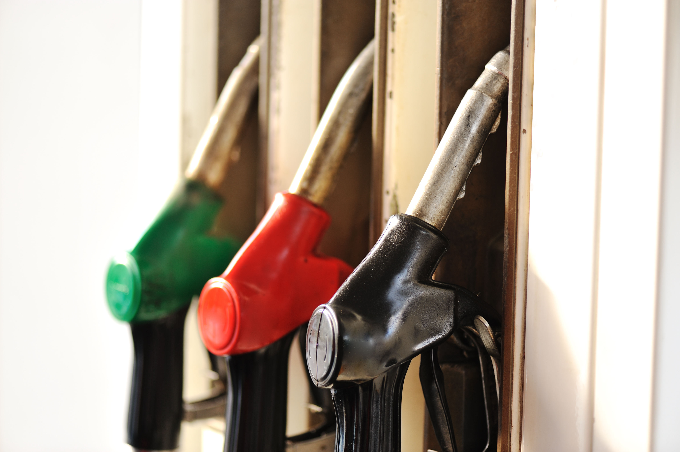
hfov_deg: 19.5
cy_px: 226
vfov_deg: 13.0
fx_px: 1982
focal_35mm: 105
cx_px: 340
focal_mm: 105
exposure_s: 1/100
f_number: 3
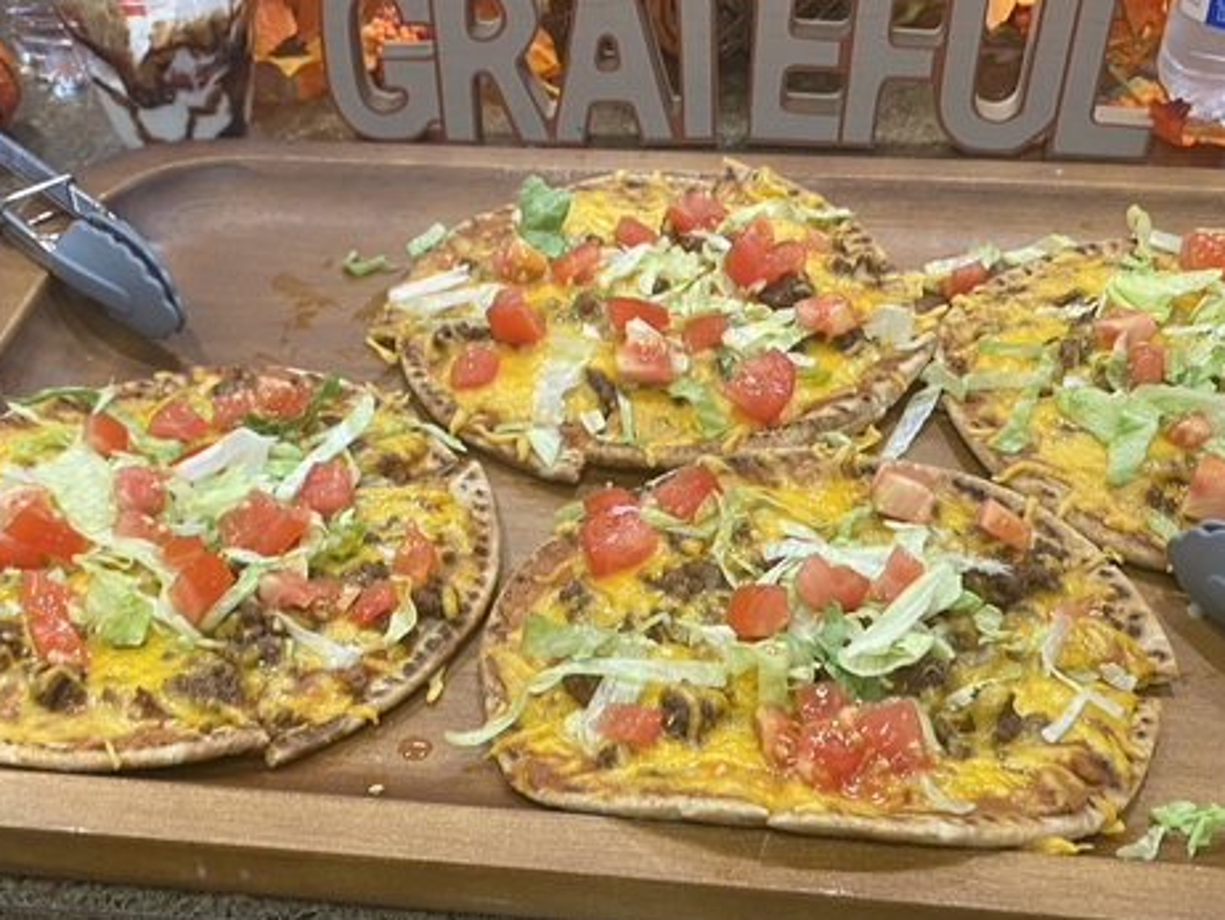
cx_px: 597
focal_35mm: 45
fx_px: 1593
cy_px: 604
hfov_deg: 42.1
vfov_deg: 32.0
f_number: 1.8
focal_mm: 4.25
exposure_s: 1/60
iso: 160
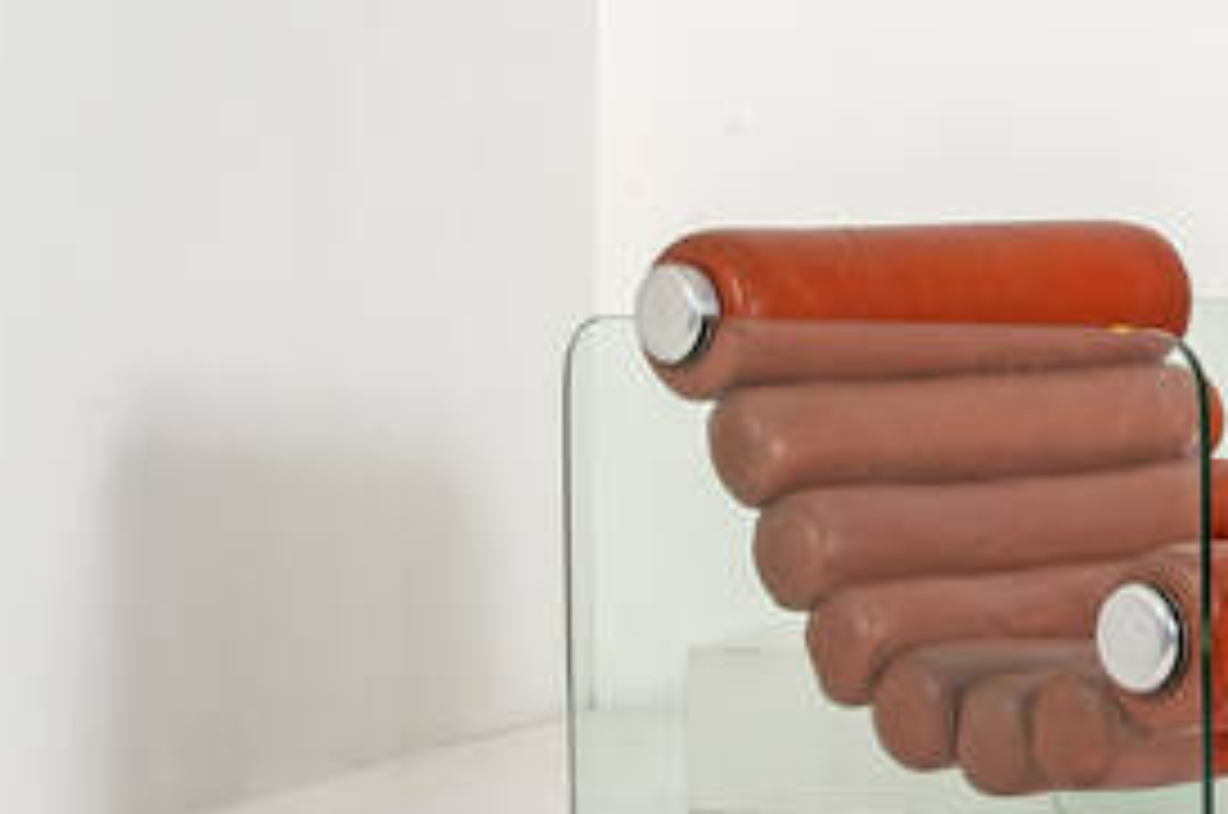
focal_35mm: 138
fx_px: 4710
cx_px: 1192
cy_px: 344
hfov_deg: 14.6
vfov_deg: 9.9
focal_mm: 35
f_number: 18
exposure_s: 1/200
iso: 125
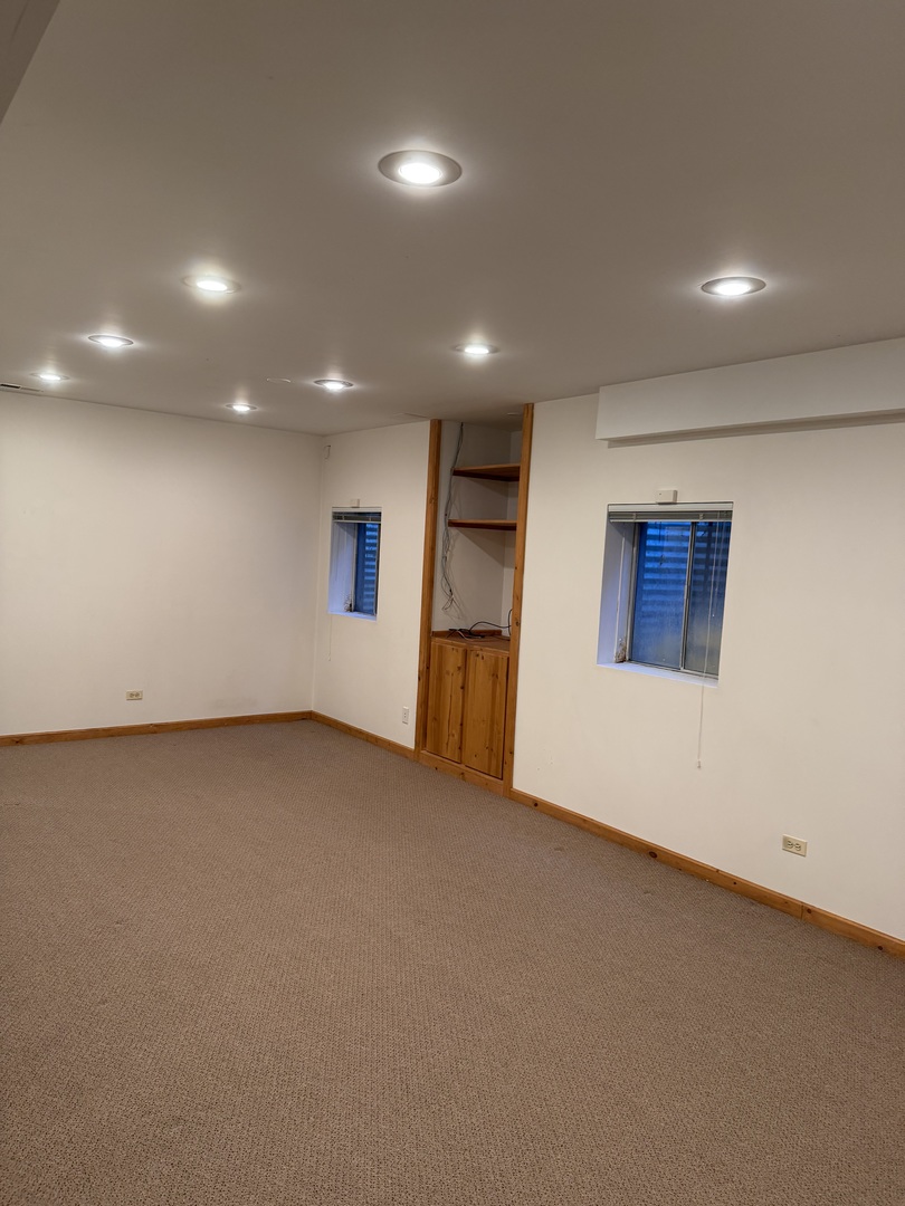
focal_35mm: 24
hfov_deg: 56.8
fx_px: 837
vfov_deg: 71.6
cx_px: 452
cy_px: 603
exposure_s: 1/120
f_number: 1.78
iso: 320
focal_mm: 6.76
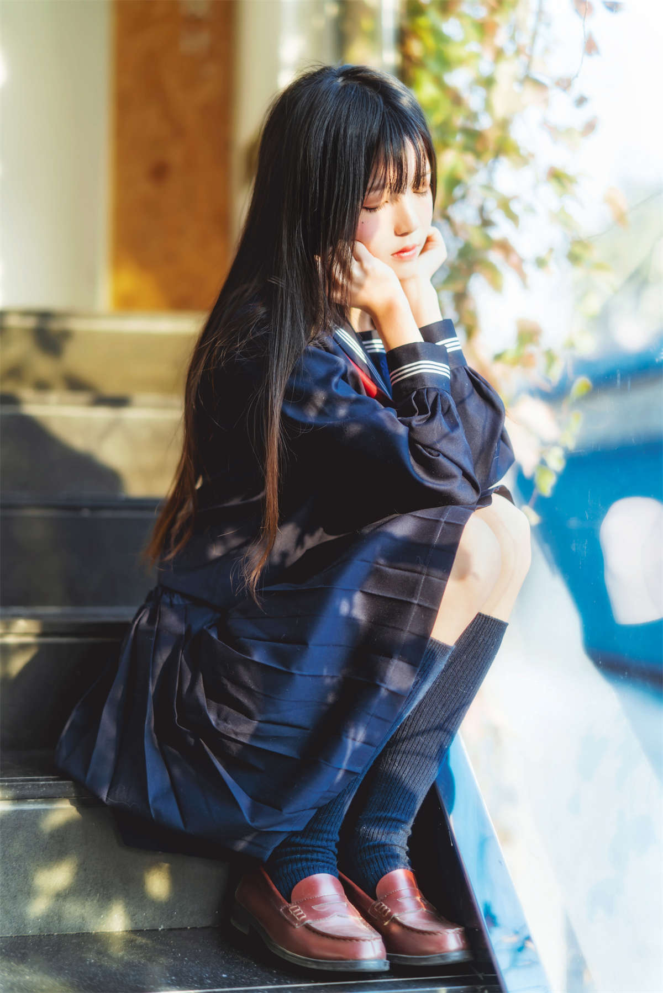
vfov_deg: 39.6
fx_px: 1381
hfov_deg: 27.0
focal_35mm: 50
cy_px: 496
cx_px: 332
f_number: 1.4
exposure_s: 1/400
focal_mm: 50
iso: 100
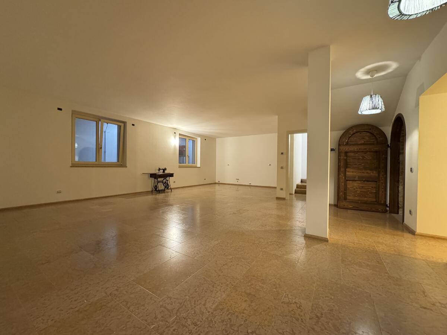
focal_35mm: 14
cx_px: 224
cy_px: 168
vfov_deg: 85.7
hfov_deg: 102.1
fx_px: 181
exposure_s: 1/50
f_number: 2.2
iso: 1250
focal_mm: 2.22
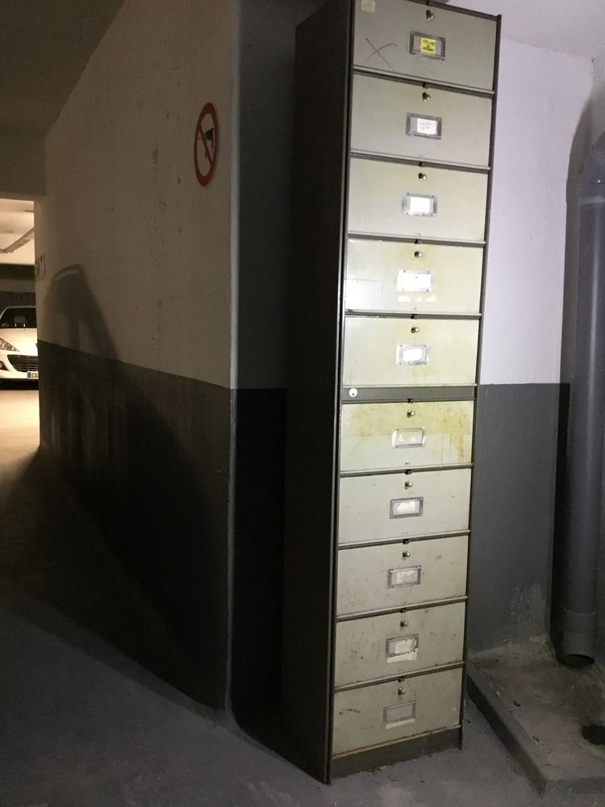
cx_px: 302
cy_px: 404
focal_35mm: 31
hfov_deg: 45.4
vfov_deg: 58.4
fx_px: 722
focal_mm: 3.3
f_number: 2.4
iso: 320
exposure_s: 1/17
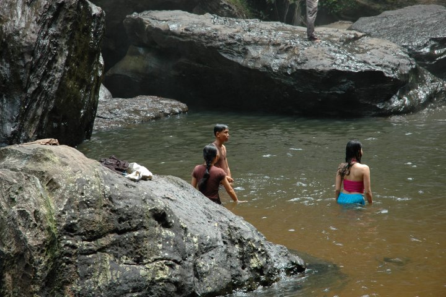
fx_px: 1301
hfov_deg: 19.5
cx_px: 223
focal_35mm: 105
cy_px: 148
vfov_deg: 13.0
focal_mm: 70
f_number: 6.3
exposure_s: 1/160
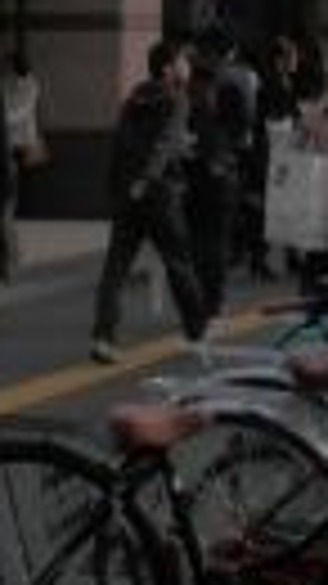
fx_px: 2740
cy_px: -792
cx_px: 234
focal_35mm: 177
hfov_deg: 6.8
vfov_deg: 10.5
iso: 80
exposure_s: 1/160
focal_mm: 6
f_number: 9.7
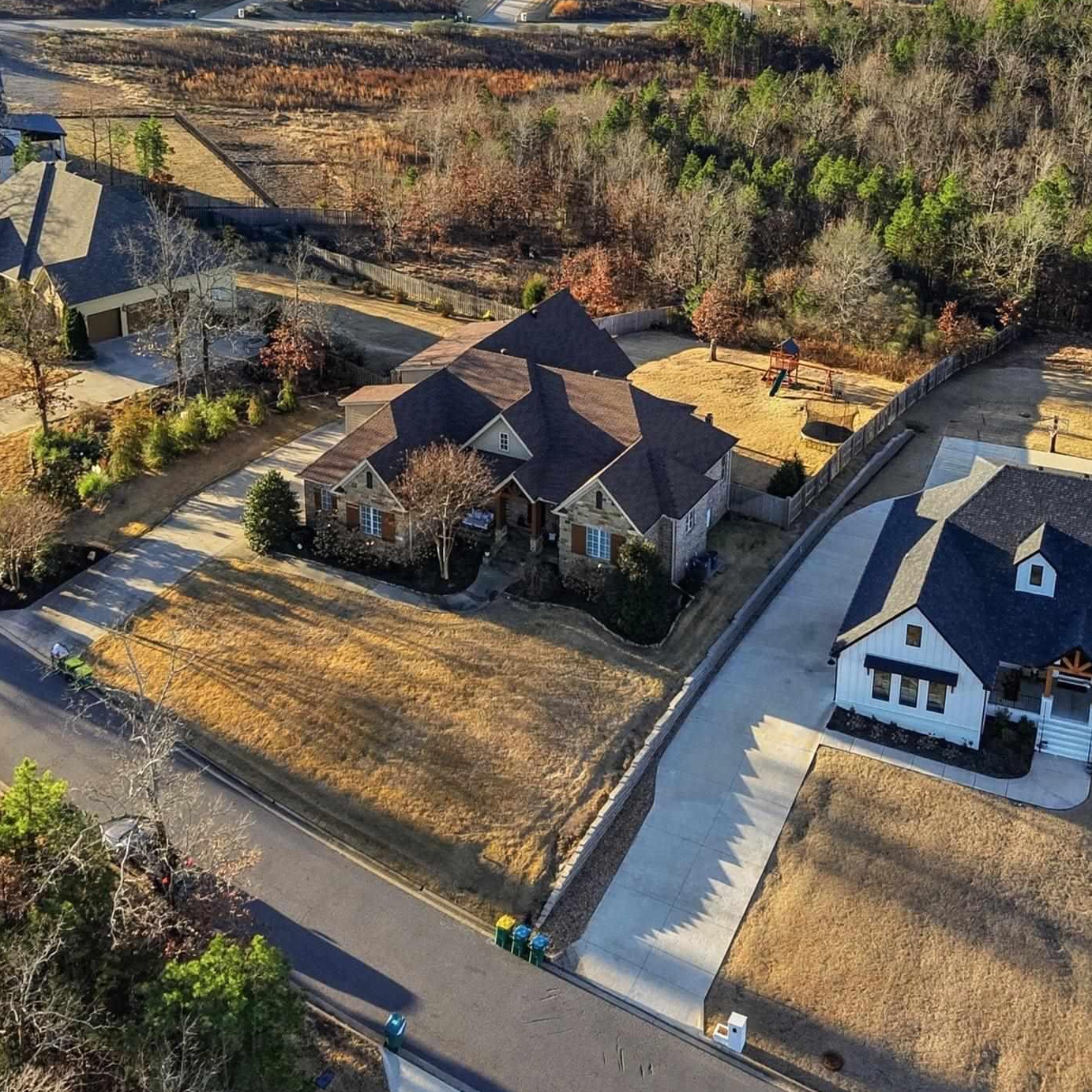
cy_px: 297
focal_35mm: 46
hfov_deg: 36.8
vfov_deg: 36.1
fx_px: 1642
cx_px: 525
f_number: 1.8
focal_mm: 8.7
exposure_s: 1/5000
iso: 370
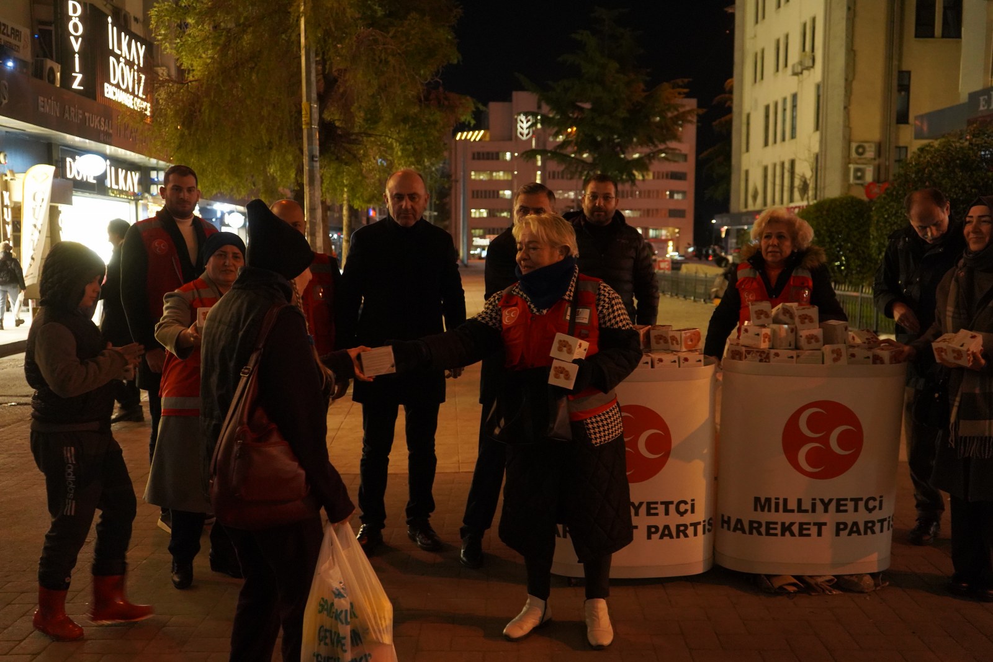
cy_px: 331
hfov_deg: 55.8
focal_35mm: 34
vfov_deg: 38.9
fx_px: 938
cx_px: 496
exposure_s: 1/100
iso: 6400
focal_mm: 34
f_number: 4
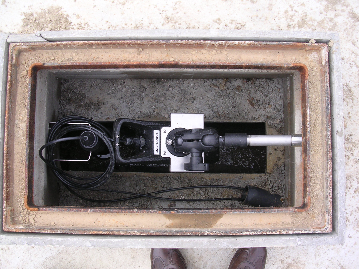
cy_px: 134
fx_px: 394
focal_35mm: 38
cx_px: 180
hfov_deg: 49.0
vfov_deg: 37.7
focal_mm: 5.8
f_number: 2.8
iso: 100
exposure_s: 1/316
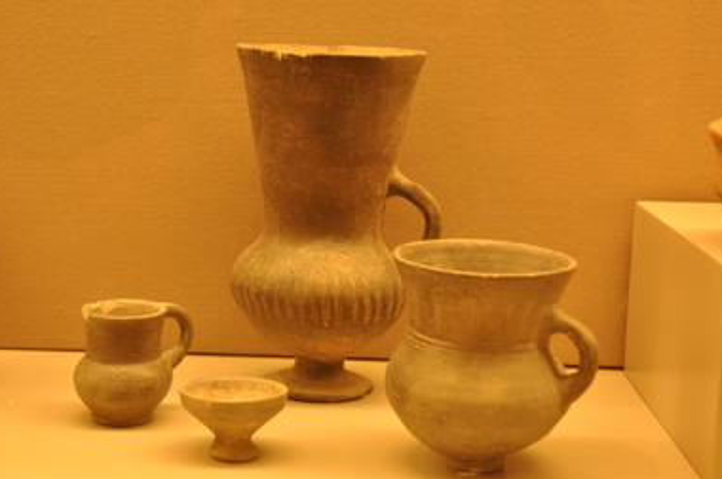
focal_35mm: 73
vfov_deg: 18.6
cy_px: 247
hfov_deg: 27.7
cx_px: 317
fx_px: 1462
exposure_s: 1/20
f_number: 4.5
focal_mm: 42
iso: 640
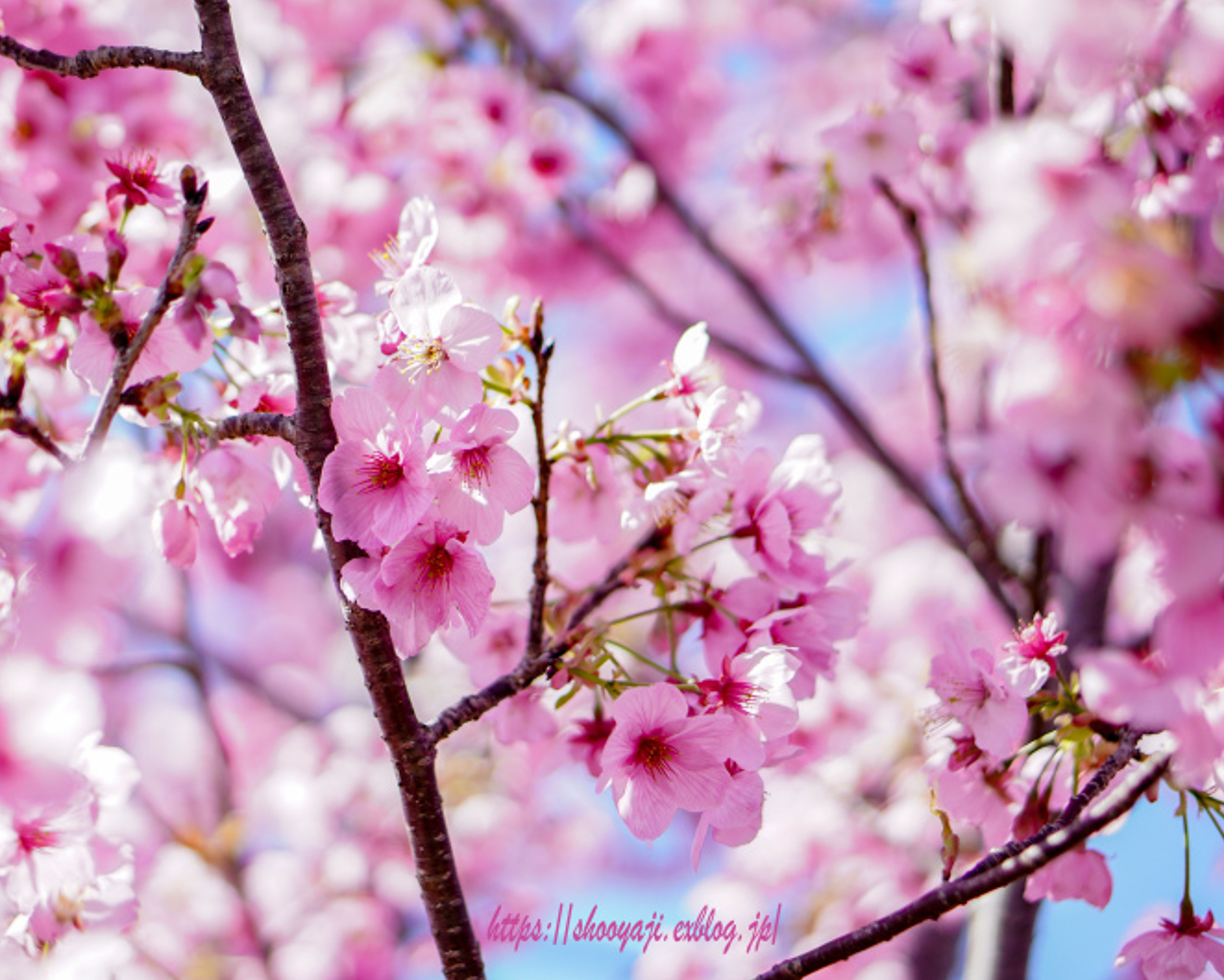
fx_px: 3080
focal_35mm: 85
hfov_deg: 22.5
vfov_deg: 18.1
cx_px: 520
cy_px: 491
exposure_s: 1/3200
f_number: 1.8
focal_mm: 50
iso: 200
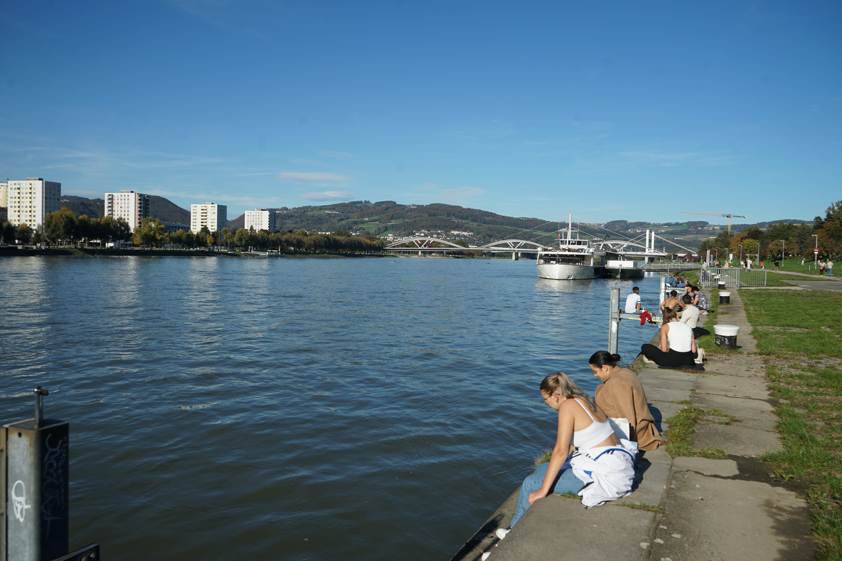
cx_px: 421
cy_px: 280
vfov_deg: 43.6
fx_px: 702
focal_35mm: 30
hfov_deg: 61.9
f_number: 8
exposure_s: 1/400
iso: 100
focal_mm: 30
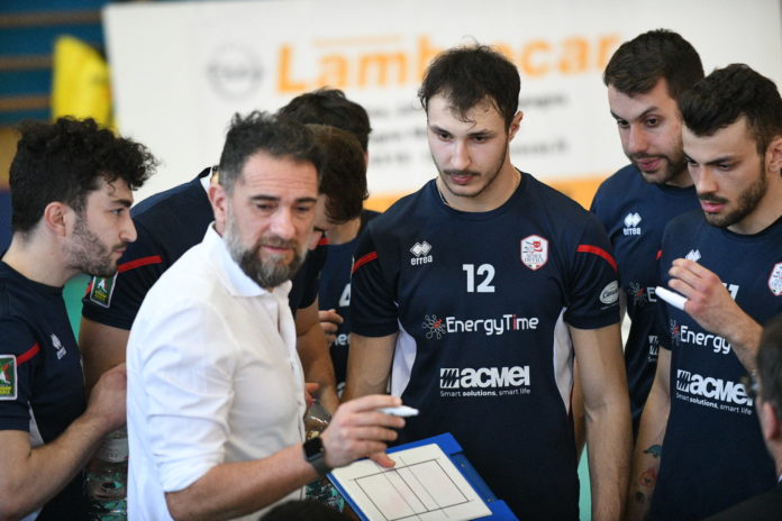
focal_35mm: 190
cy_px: 260
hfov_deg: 10.8
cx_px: 391
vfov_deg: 7.2
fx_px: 4127
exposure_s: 1/1000
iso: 6400
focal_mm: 190
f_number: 3.2
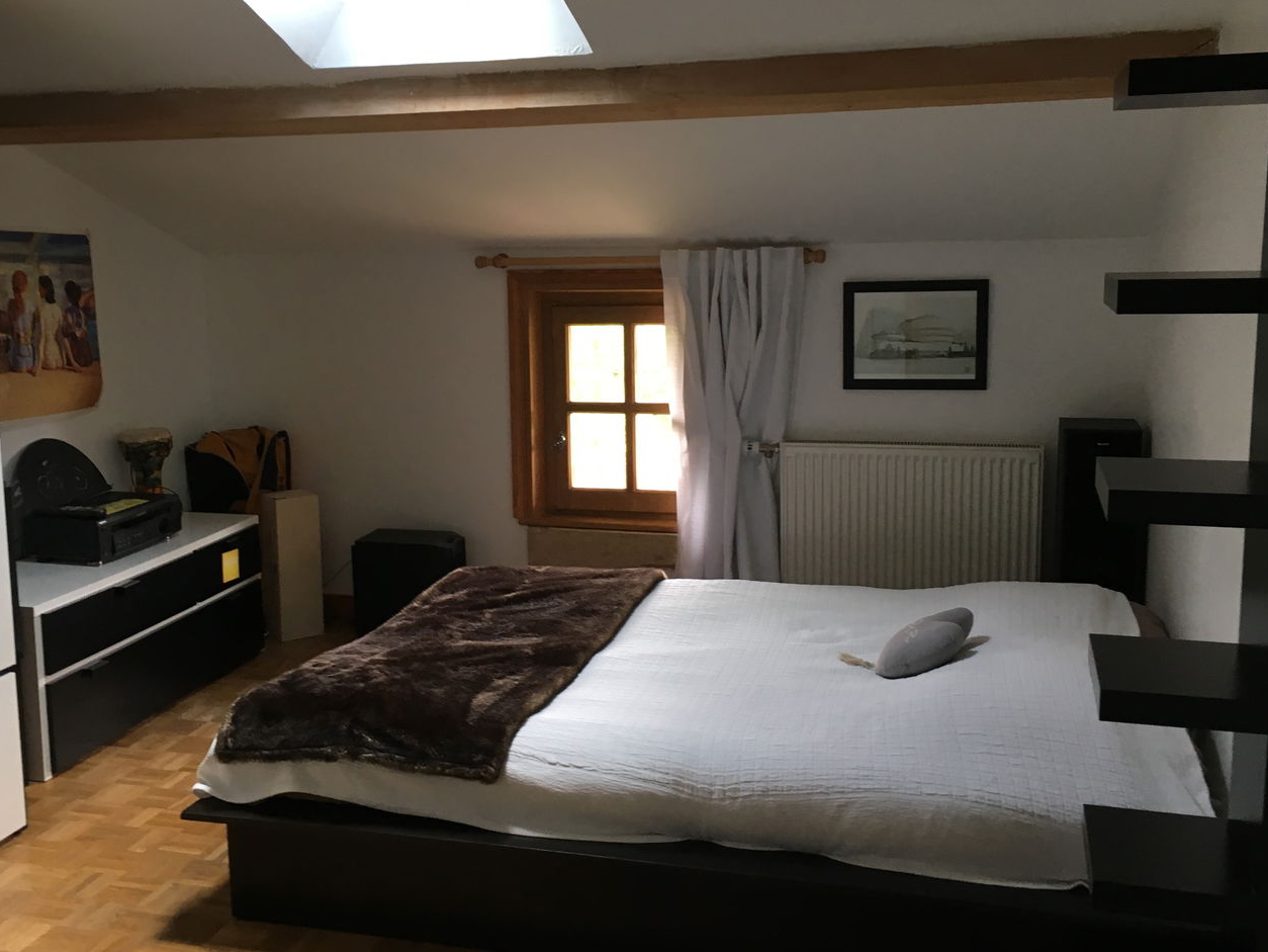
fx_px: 1356
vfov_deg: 38.7
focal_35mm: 37
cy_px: 446
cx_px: 584
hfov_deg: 50.1
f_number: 2.2
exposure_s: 1/33
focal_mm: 4.15
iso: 80
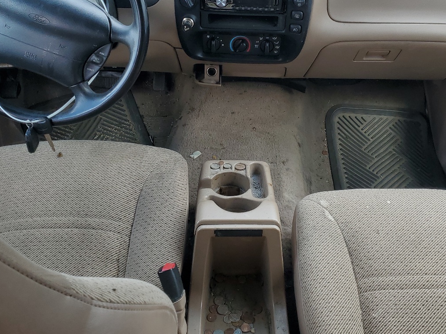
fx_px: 528
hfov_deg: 45.7
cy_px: 108
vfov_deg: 34.8
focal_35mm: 41
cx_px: 243
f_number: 1.5
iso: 50
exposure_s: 1/263
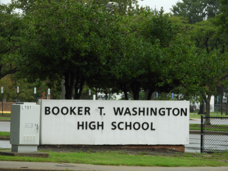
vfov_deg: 5.9
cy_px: 86
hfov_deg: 7.9
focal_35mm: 250
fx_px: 1647
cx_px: 114
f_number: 5.5
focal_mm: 44.8
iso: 100
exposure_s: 1/125
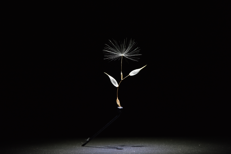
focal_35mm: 105
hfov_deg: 19.5
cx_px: 116
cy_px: 77
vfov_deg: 13.1
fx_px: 674
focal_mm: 105
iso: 400
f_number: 16
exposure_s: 1/1.3
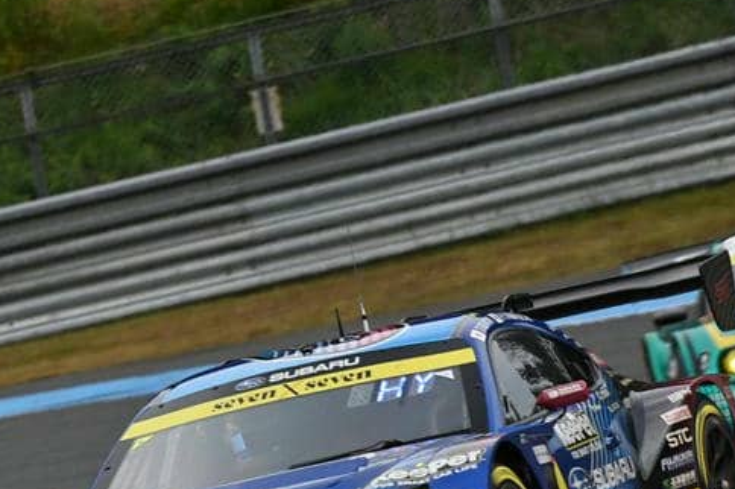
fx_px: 16199
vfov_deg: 1.7
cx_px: 194
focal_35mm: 794
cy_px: 188
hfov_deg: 2.6
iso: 200
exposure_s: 1/350
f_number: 8
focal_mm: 300
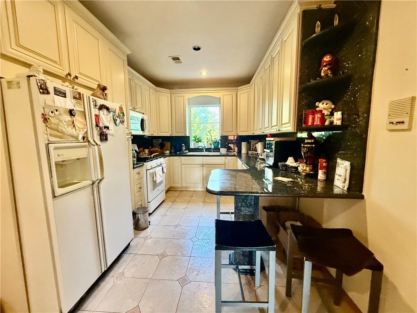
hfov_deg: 102.1
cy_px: 156
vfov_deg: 85.7
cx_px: 208
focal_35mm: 14
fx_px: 169
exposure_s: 1/60
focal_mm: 2.22
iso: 500
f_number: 2.2
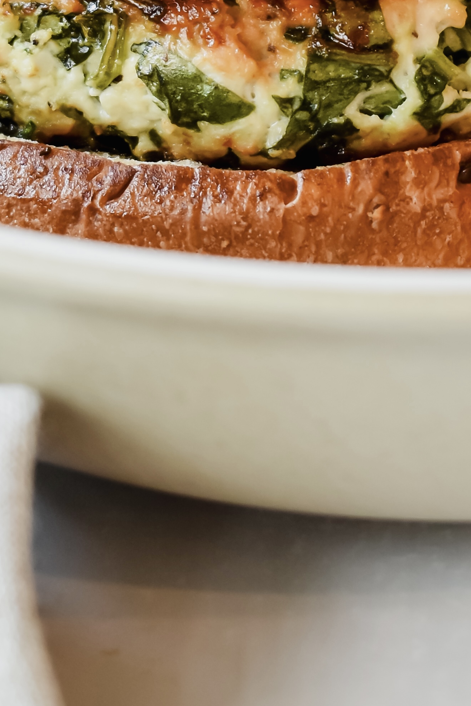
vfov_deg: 13.8
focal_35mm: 146
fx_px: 2866
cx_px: 360
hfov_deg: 9.4
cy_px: -38
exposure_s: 1/60
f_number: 4.5
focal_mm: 32
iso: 450
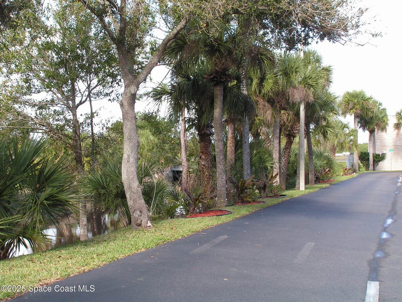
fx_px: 650
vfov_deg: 26.1
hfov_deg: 34.3
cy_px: 151
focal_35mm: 56
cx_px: 201
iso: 80
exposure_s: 1/100
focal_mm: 9.4
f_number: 5.6
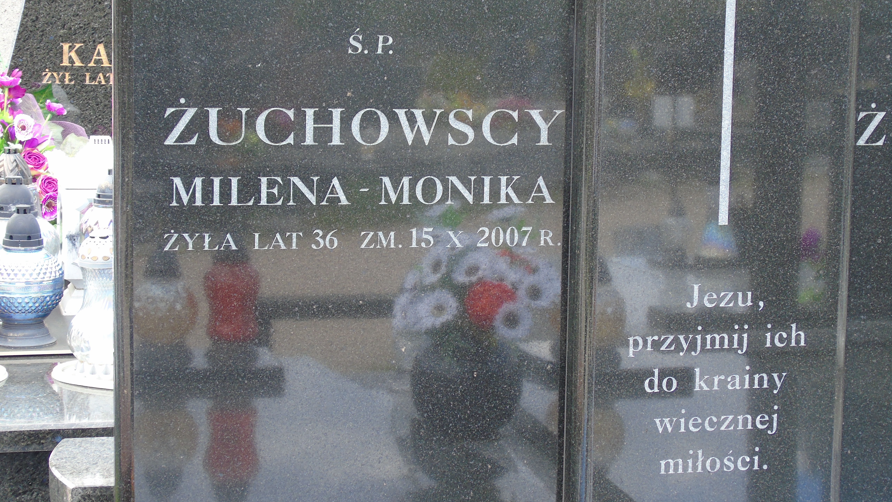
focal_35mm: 78
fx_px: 1845
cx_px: 444
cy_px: 244
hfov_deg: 27.2
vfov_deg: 15.5
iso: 100
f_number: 4.7
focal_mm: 13
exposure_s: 1/30
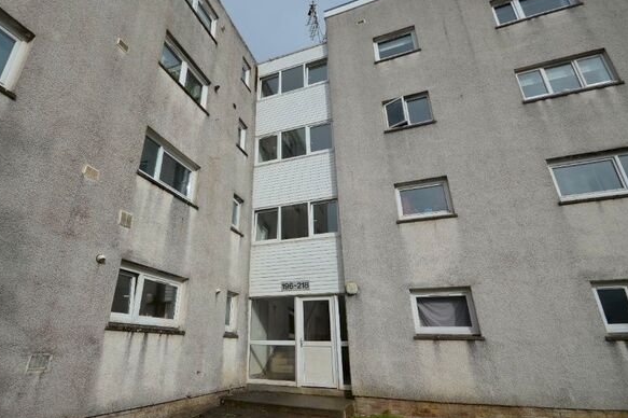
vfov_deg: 67.3
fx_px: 314
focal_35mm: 18
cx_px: 275
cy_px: 199
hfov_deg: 89.6
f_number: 9
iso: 100
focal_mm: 10
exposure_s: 1/320
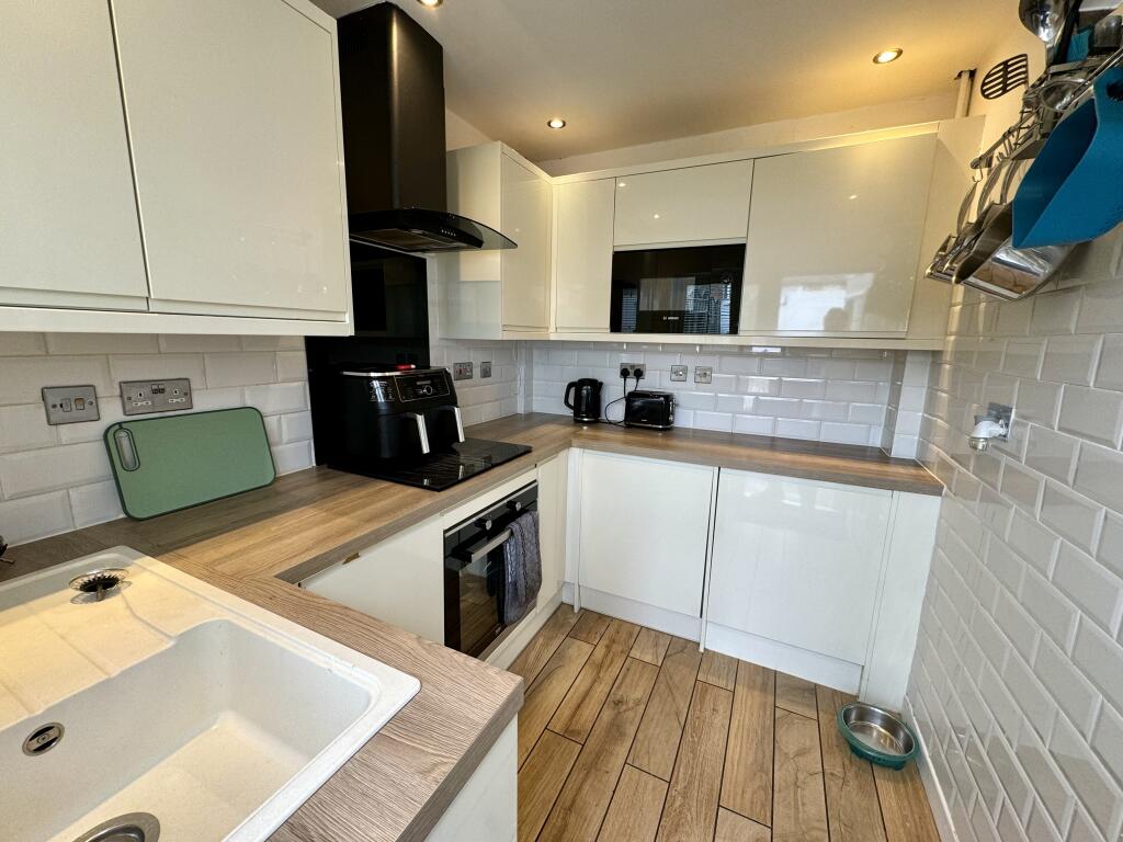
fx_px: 454
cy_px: 421
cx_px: 562
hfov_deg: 102.1
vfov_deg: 85.7
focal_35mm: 14
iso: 100
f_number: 2.2
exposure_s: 1/100
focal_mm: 2.22
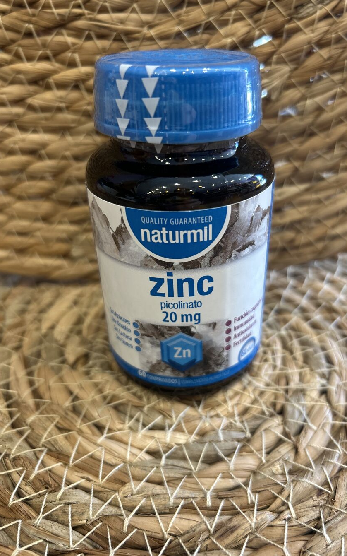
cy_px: 276
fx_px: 424
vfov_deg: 66.5
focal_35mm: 28
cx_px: 187
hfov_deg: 44.5
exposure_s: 1/50
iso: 80
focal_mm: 5.7
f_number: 1.5
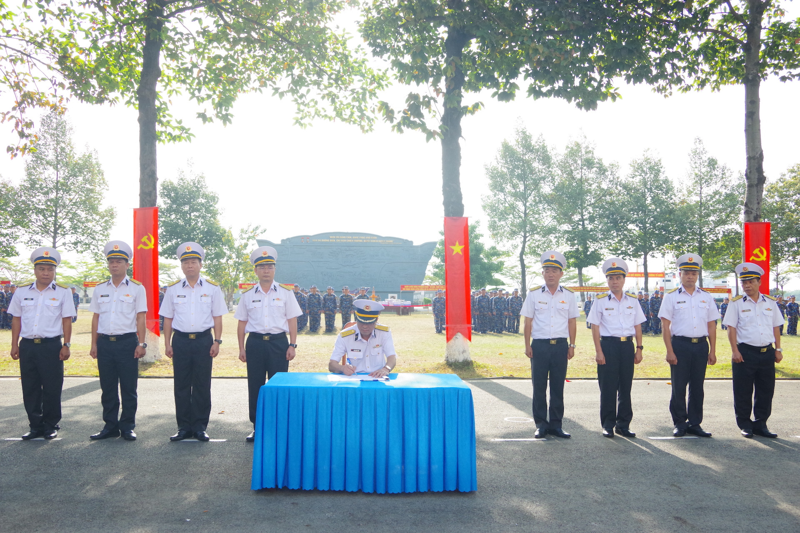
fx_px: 689
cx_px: 400
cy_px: 266
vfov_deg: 42.3
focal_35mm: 31
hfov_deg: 60.3
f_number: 6.3
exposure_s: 1/1000
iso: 1600
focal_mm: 21
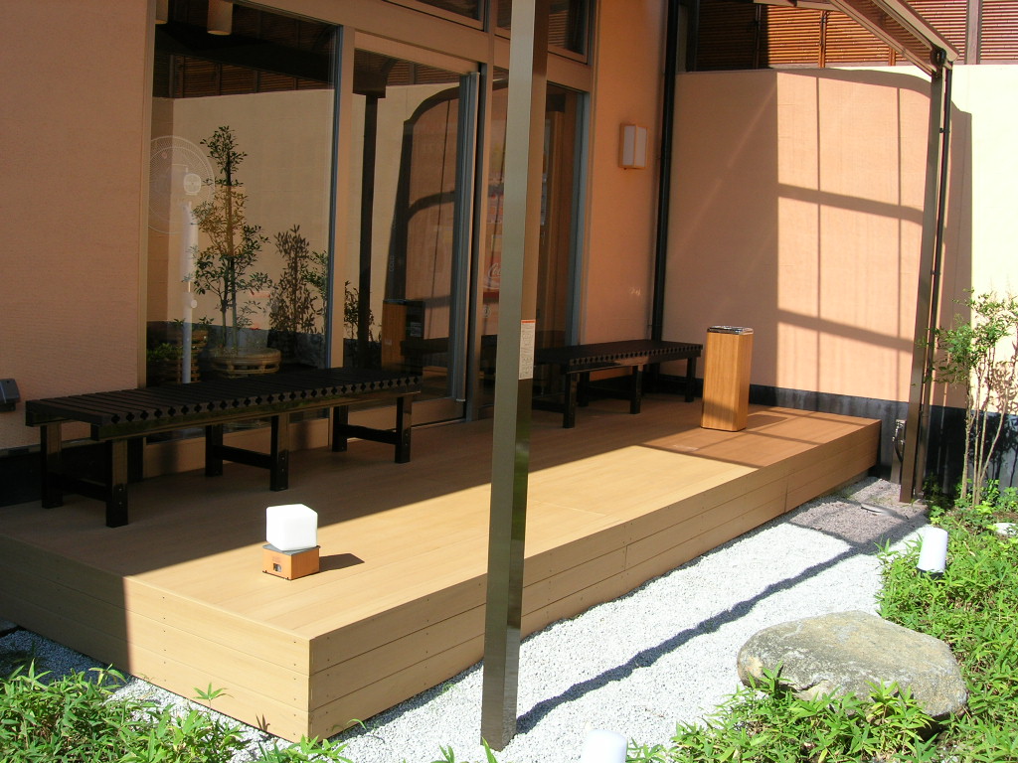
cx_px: 509
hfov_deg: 49.0
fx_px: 1118
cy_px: 382
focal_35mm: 38
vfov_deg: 37.7
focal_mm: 7.8
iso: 64
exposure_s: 1/345
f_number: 4.8
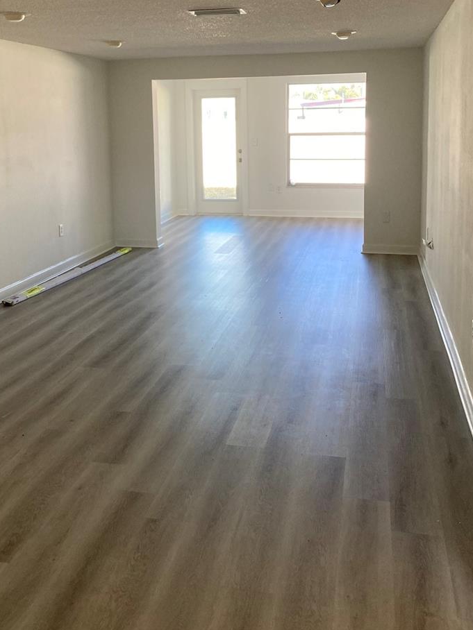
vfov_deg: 49.4
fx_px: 674
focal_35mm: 37
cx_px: 218
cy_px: 216
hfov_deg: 38.6
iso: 64
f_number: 1.8
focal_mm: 3.99
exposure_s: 1/120
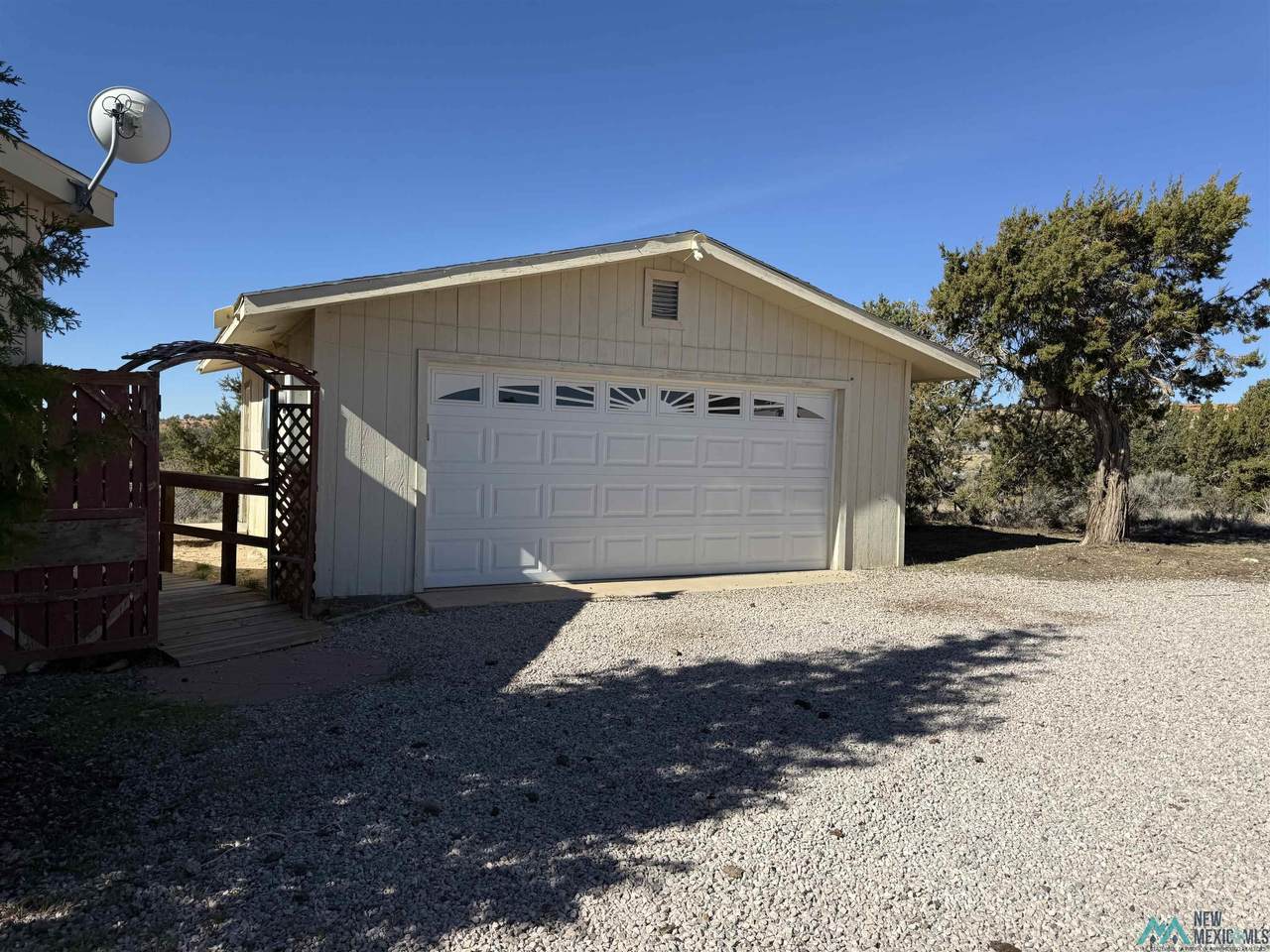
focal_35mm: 24
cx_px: 635
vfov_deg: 56.8
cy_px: 476
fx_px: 881
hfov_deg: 71.6
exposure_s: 1/5319
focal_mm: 6.76
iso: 80
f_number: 1.78
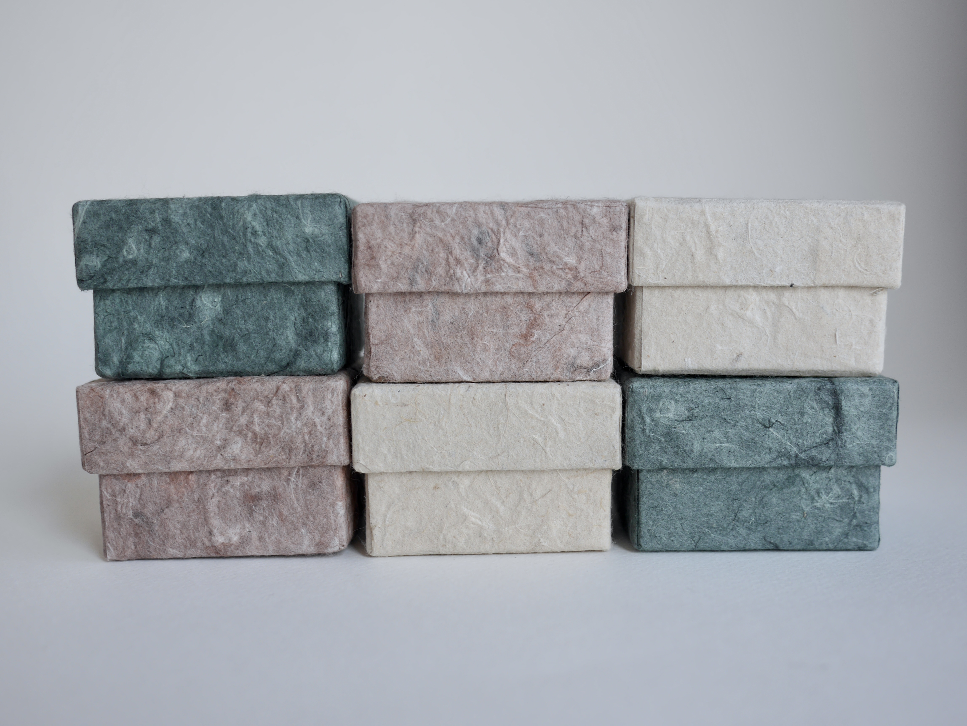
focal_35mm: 40
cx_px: 484
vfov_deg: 36.0
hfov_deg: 46.8
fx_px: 1118
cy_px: 363
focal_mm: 20
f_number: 2.5
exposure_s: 1/200
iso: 200
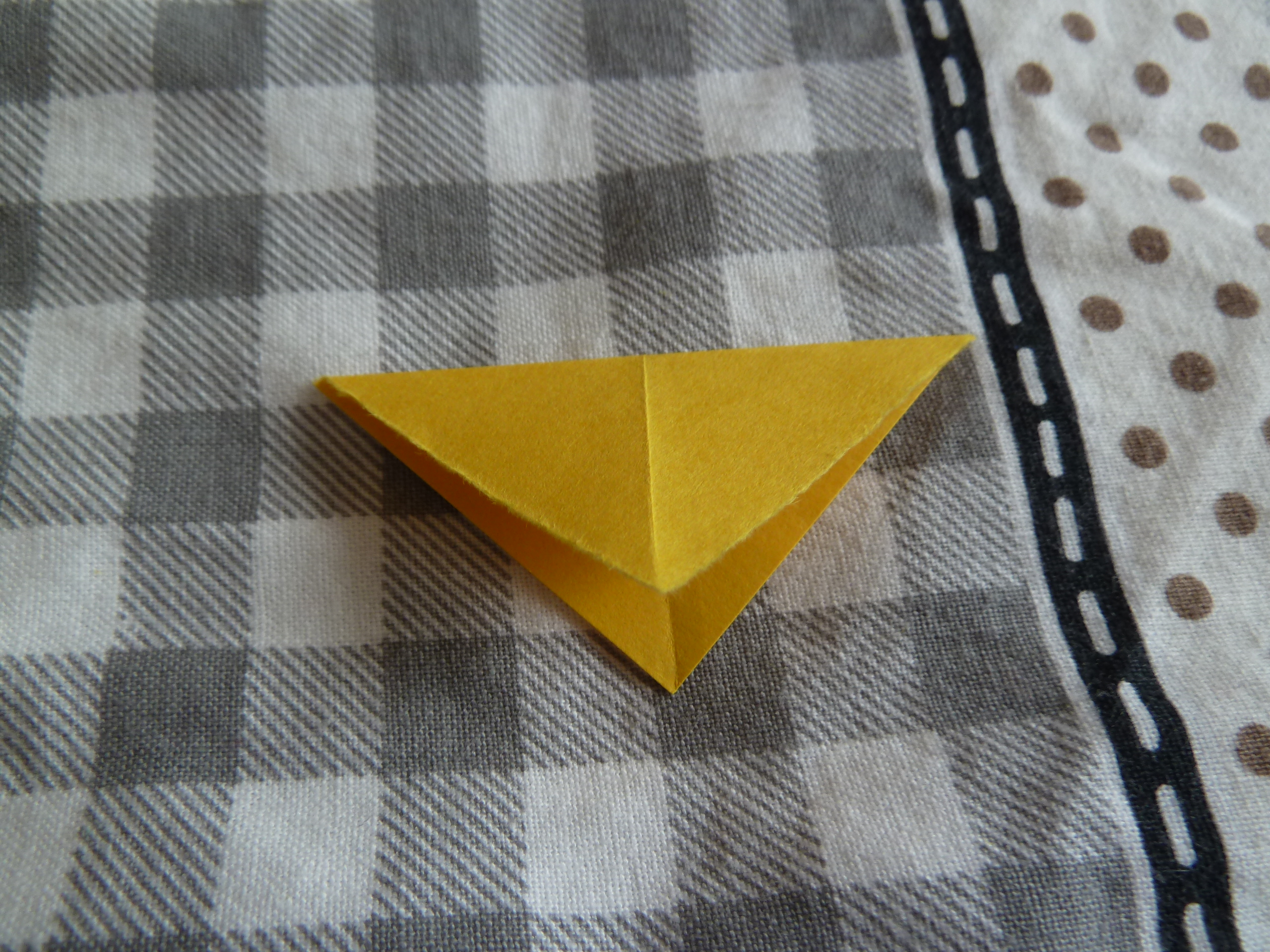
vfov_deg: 54.9
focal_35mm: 25
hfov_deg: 69.4
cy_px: 476
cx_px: 635
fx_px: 917
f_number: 3.3
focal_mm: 4.1
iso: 100
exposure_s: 1/30
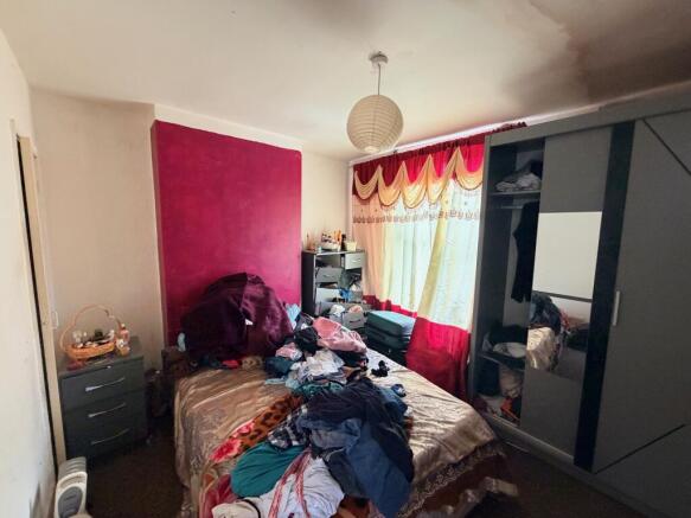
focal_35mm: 14
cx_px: 346
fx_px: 279
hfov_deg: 102.1
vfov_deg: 85.7
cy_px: 259
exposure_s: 1/65
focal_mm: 2.22
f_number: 2.2
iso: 320
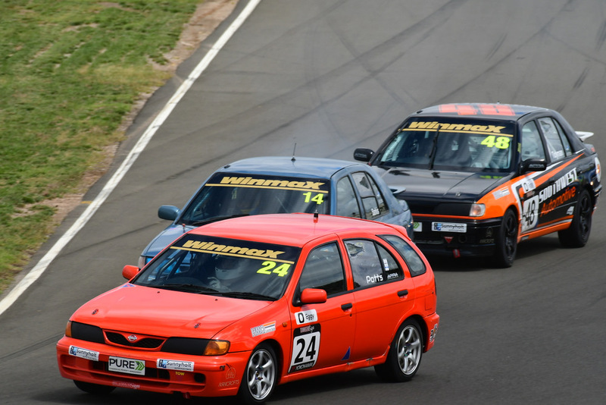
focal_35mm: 750
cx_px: 303
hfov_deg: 2.7
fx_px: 12629
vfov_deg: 1.8
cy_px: 202
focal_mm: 500
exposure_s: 1/640
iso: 320
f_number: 10
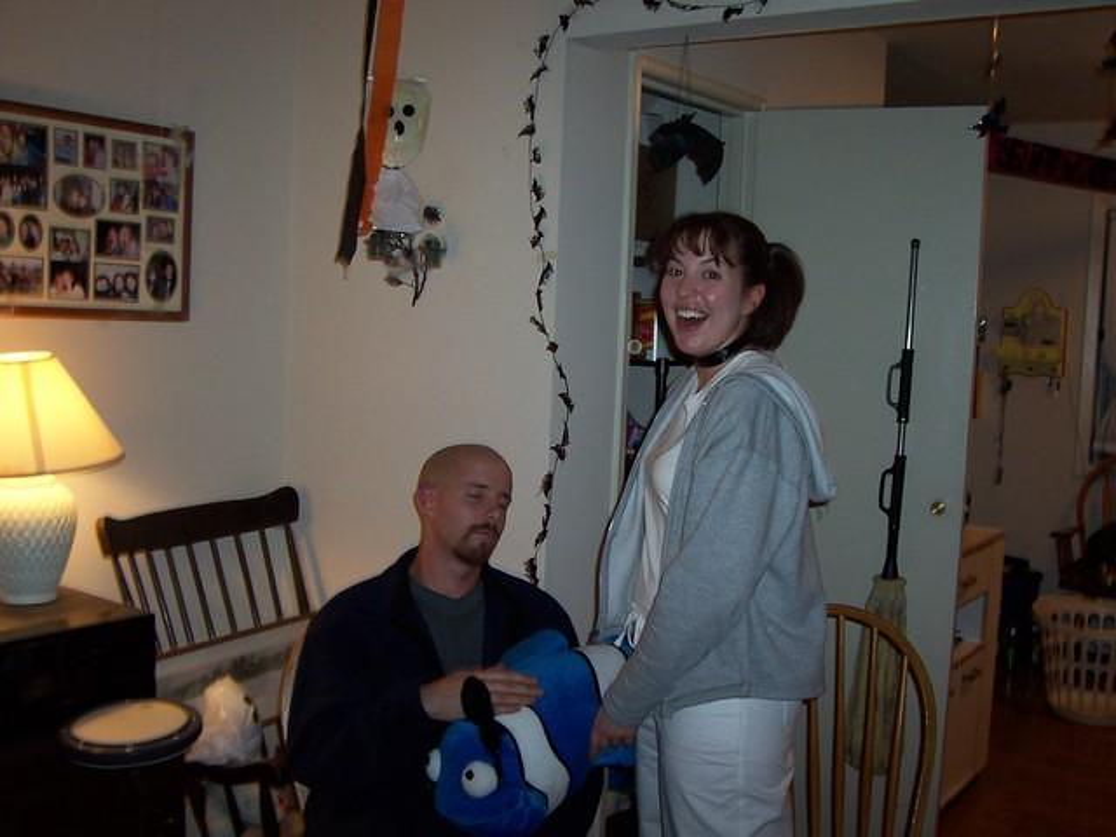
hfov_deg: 50.1
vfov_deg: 38.7
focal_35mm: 37
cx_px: 558
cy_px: 418
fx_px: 1193
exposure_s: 1/60
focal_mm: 5.6
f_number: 2.8
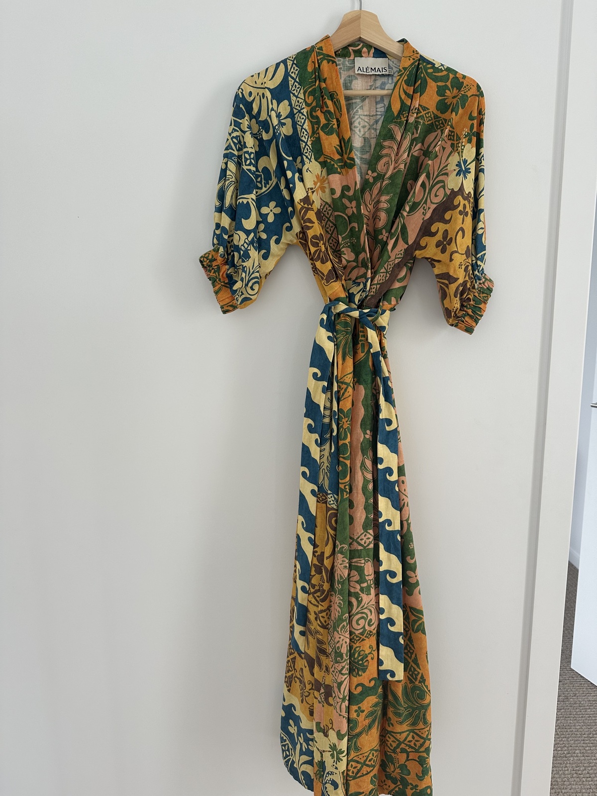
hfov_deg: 56.8
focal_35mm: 24
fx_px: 552
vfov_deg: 71.6
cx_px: 298
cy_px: 398
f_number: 1.78
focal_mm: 6.86
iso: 125
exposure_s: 1/121
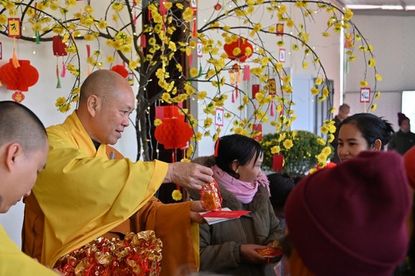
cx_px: 166
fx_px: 564
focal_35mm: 49
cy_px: 161
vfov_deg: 27.4
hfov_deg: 40.2
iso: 400
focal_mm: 38
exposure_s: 1/160
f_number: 4
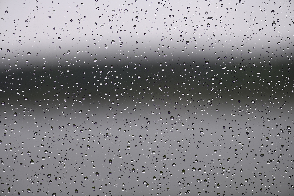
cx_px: 147
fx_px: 857
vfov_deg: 13.0
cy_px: 98
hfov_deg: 19.5
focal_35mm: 105
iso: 320
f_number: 3.5
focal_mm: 105
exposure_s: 1/1250
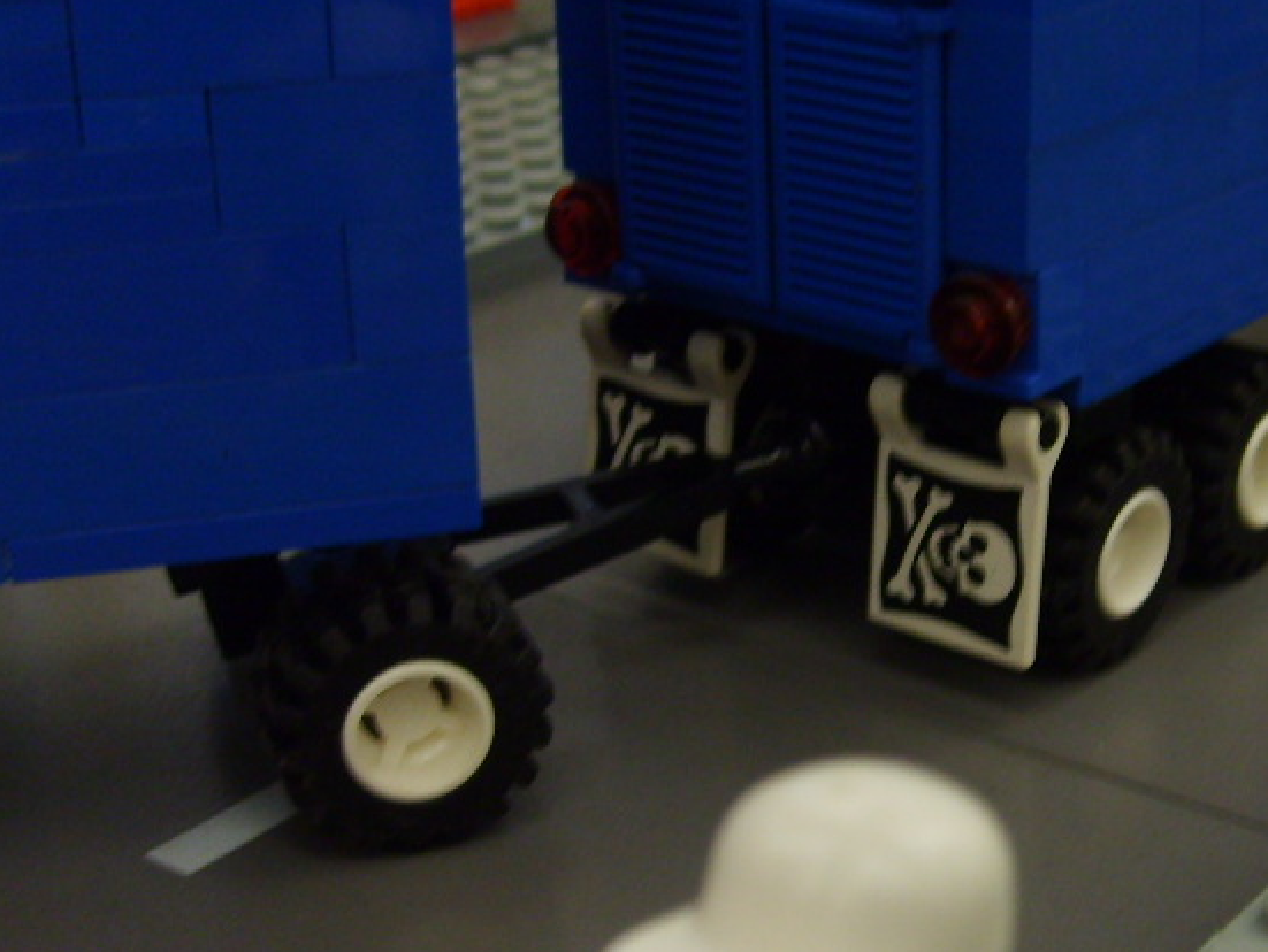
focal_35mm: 65
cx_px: 944
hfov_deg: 29.4
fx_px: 2383
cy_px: 561
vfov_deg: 22.6
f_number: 2.8
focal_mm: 5.8
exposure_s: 1/30
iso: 100
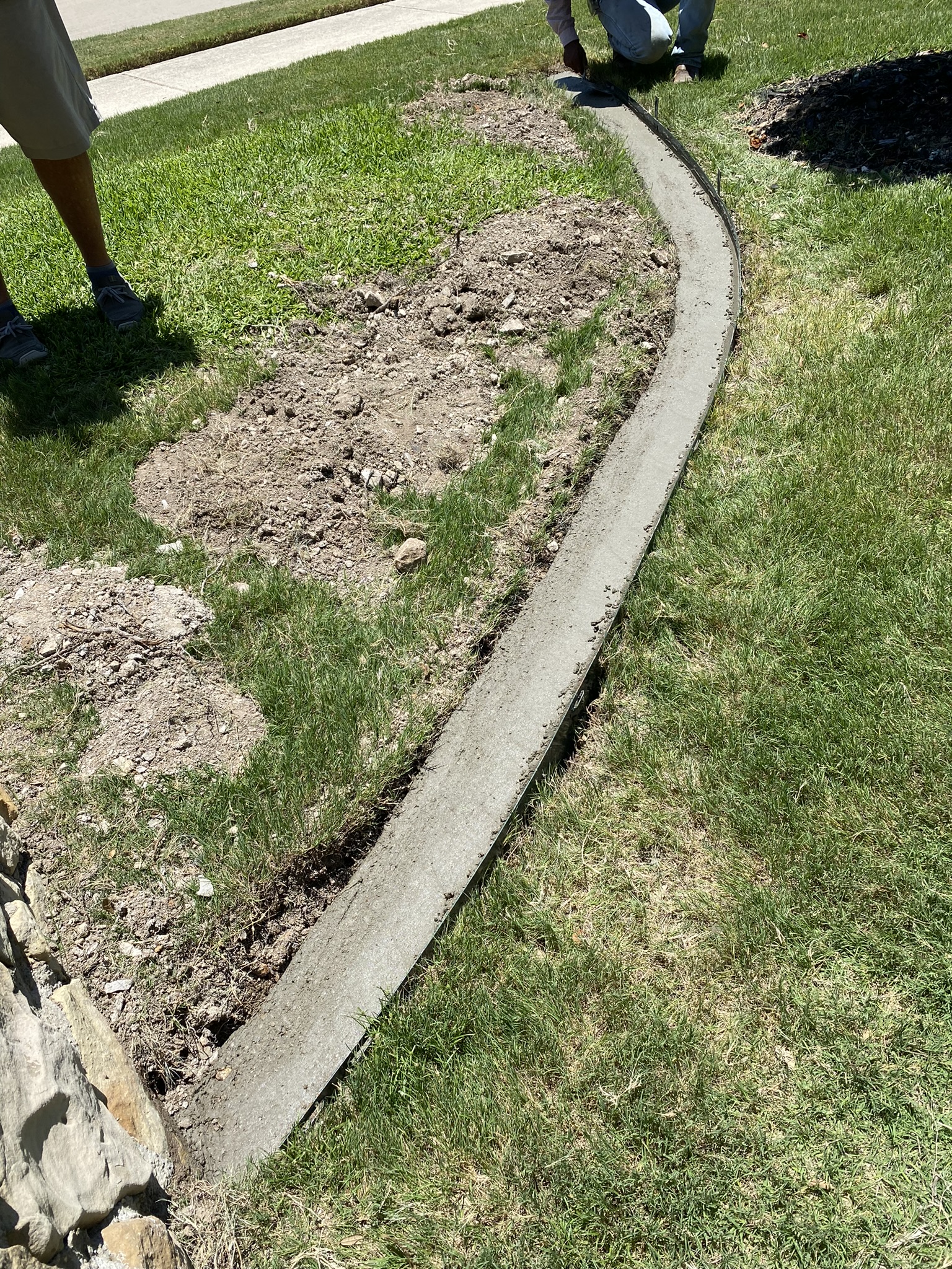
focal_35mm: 26
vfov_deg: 67.3
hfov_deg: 53.1
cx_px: 476
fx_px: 953
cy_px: 634
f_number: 1.8
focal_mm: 4.25
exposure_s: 1/2513
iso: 32
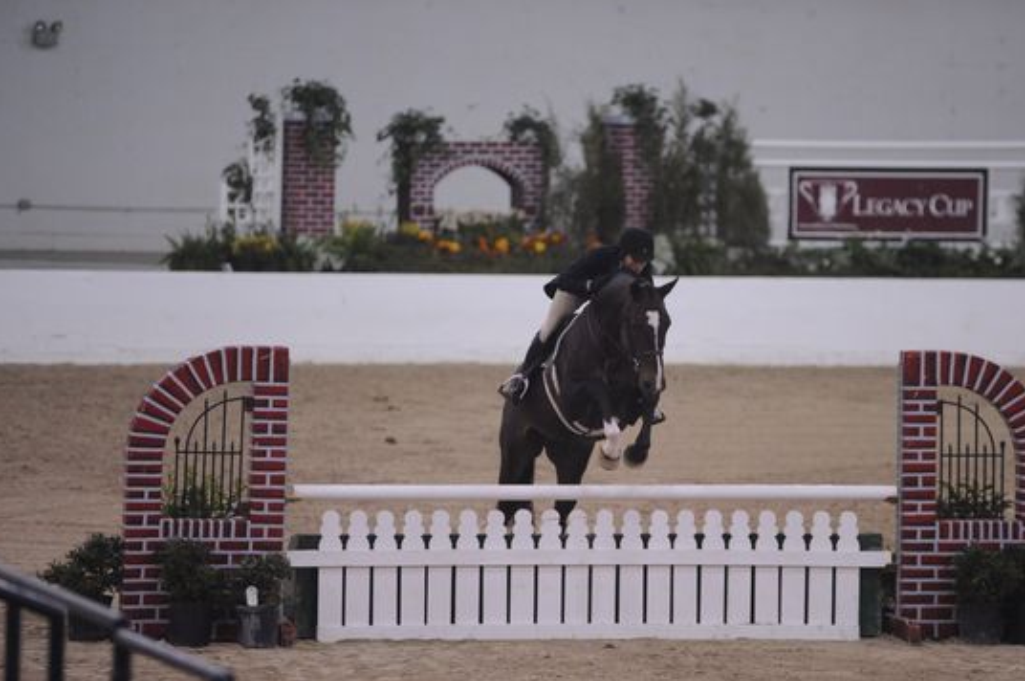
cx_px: 572
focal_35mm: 239
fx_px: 6797
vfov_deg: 5.7
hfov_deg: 8.6
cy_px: 360
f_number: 2.8
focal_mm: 200
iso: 5000
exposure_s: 1/400
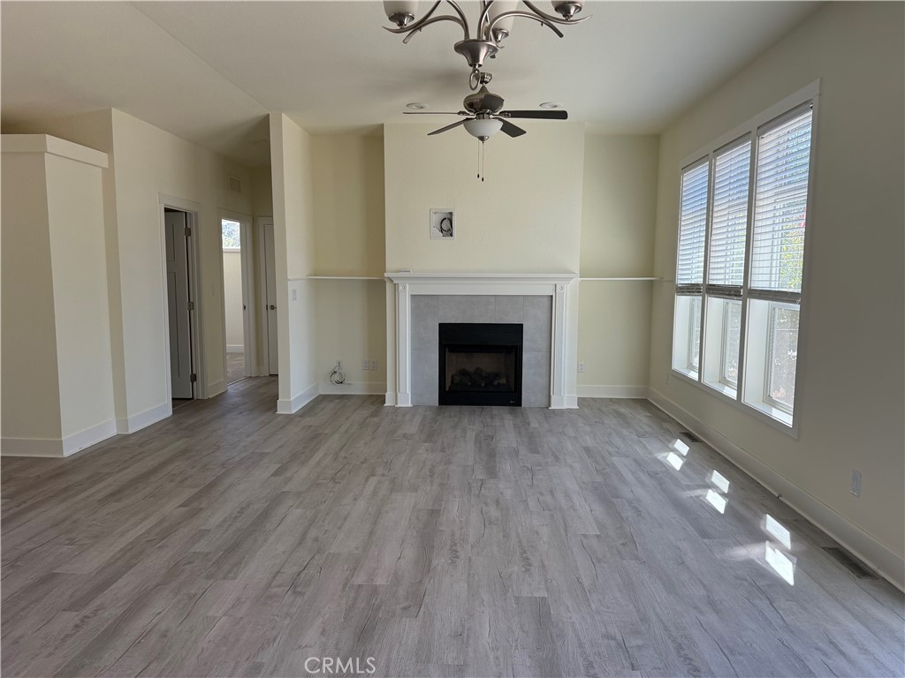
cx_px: 452
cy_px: 339
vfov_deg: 56.8
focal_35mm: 24
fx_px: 627
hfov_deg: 71.6
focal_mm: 6.76
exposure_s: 1/391
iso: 100
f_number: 1.78
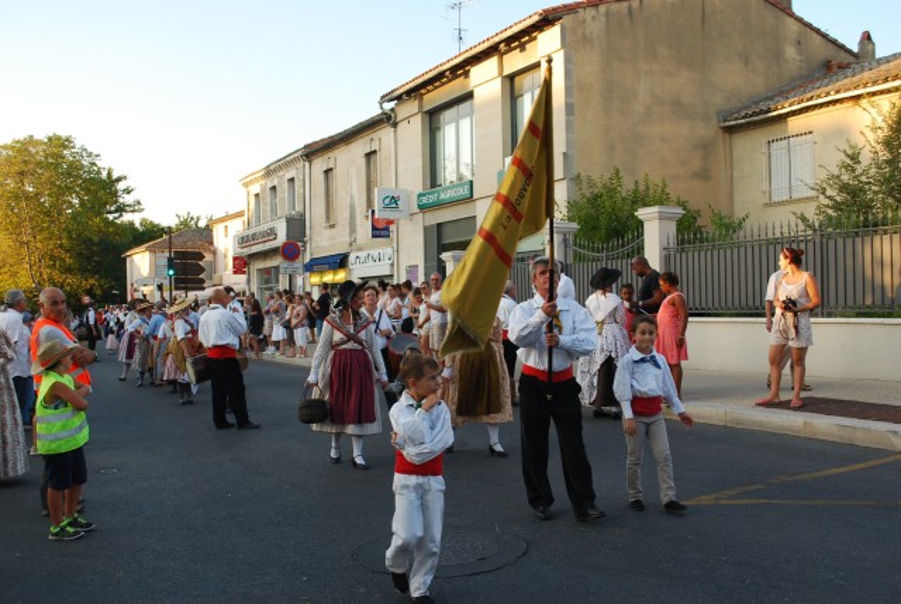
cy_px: 302
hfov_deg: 53.1
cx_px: 450
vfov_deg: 37.0
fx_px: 902
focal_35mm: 36
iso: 200
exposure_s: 1/125
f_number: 5.6
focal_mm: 24
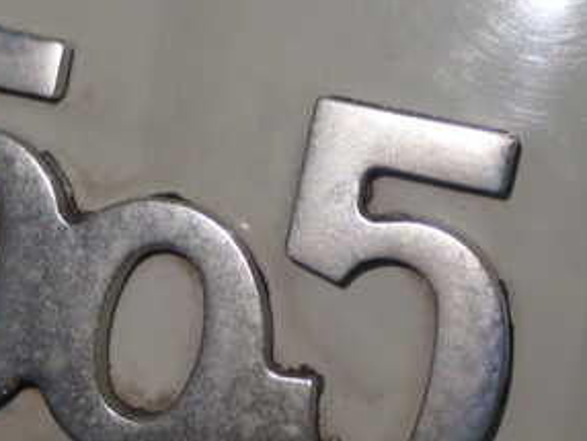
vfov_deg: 11.4
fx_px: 2206
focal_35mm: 130
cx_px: 129
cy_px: 363
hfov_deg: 15.1
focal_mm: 11.09
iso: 200
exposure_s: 1/60
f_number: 3.6
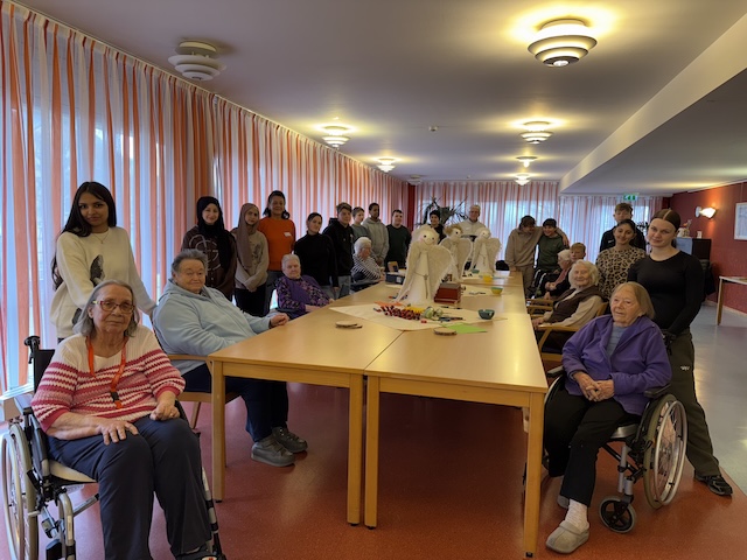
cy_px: 280
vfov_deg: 56.8
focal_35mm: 24
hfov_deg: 71.6
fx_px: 518
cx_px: 374
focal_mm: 6.76
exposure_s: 1/25
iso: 64
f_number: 1.78
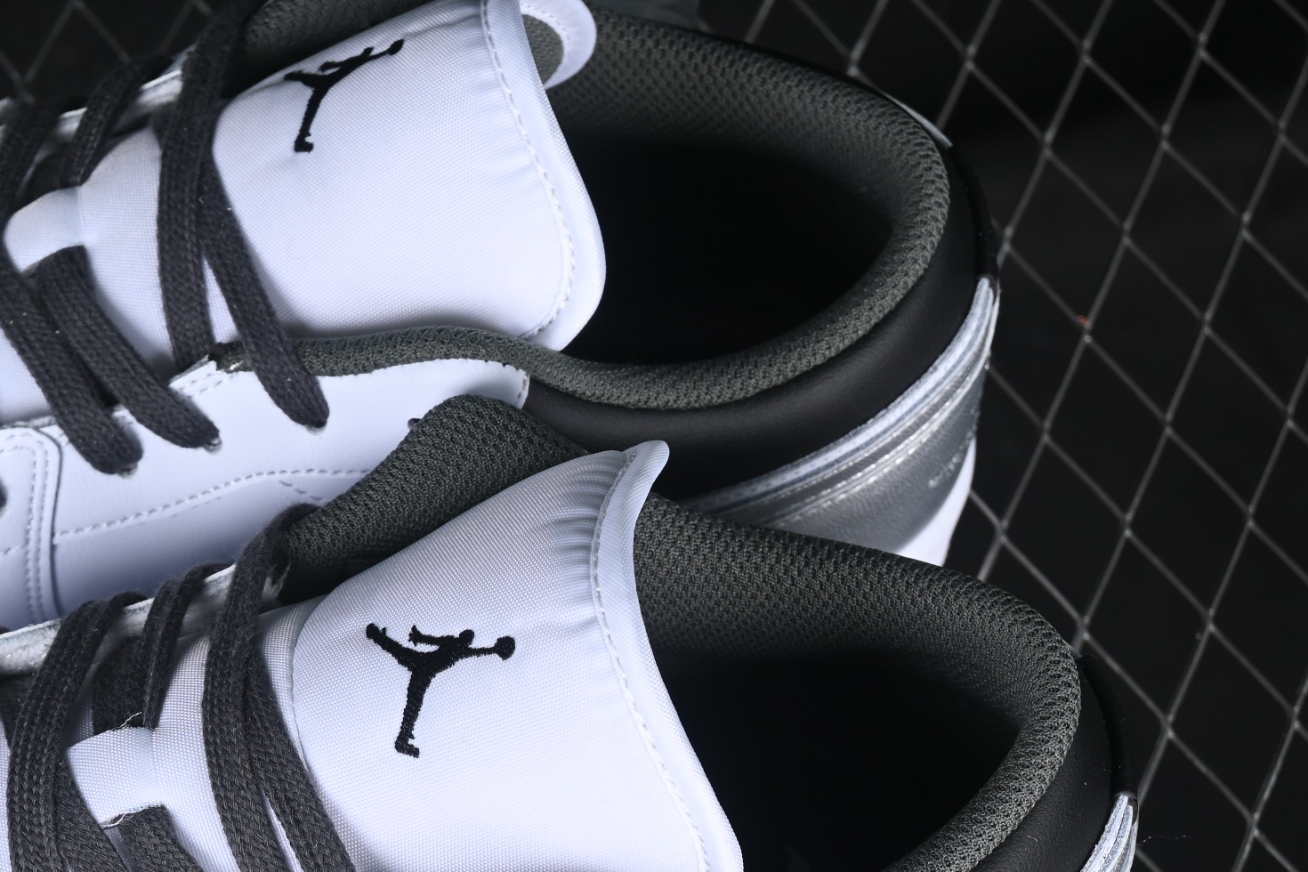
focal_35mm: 142
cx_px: 174
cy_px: 726
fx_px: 5159
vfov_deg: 9.6
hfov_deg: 14.3
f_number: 7.1
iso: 160
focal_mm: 50
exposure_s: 1/80
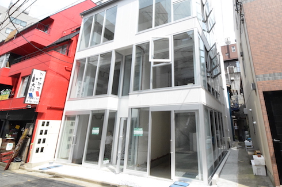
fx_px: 143
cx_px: 167
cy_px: 74
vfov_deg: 65.6
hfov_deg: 88.1
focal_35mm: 18
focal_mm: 9.5
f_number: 25
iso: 3200
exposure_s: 1/250
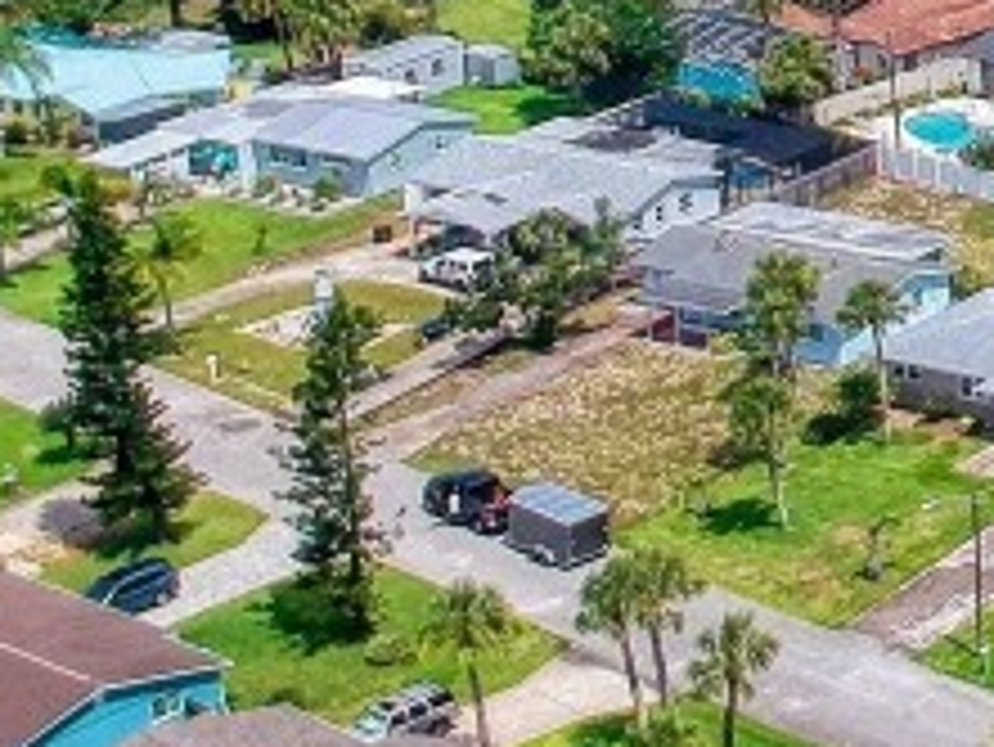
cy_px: -450
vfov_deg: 12.1
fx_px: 3333
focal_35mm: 116
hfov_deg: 13.9
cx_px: 2078
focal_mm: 4.49
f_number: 2.6
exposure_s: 1/2000
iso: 100
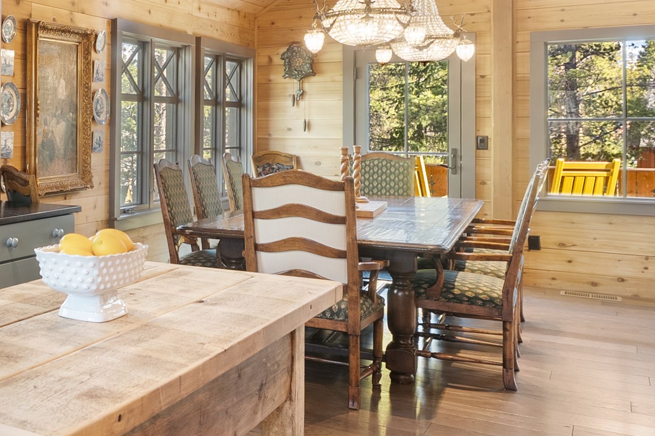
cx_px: -201
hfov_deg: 33.2
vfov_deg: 31.1
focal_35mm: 43
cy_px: 184
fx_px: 782
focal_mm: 14
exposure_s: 1/4
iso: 250
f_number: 7.1
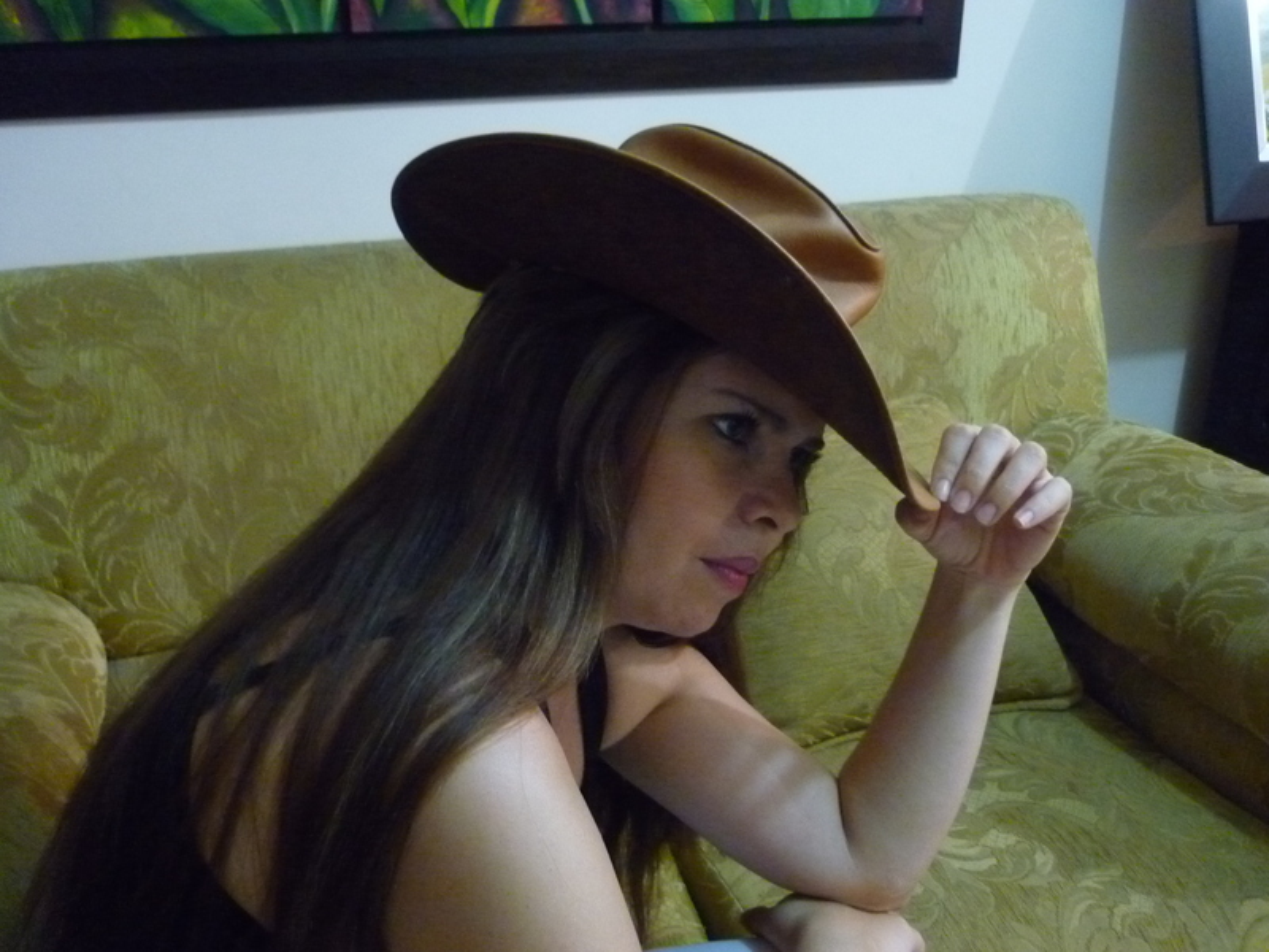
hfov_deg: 58.4
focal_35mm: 31
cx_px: 634
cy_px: 476
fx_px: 1136
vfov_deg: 45.4
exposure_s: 1/10
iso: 800
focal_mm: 5.5
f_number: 2.8
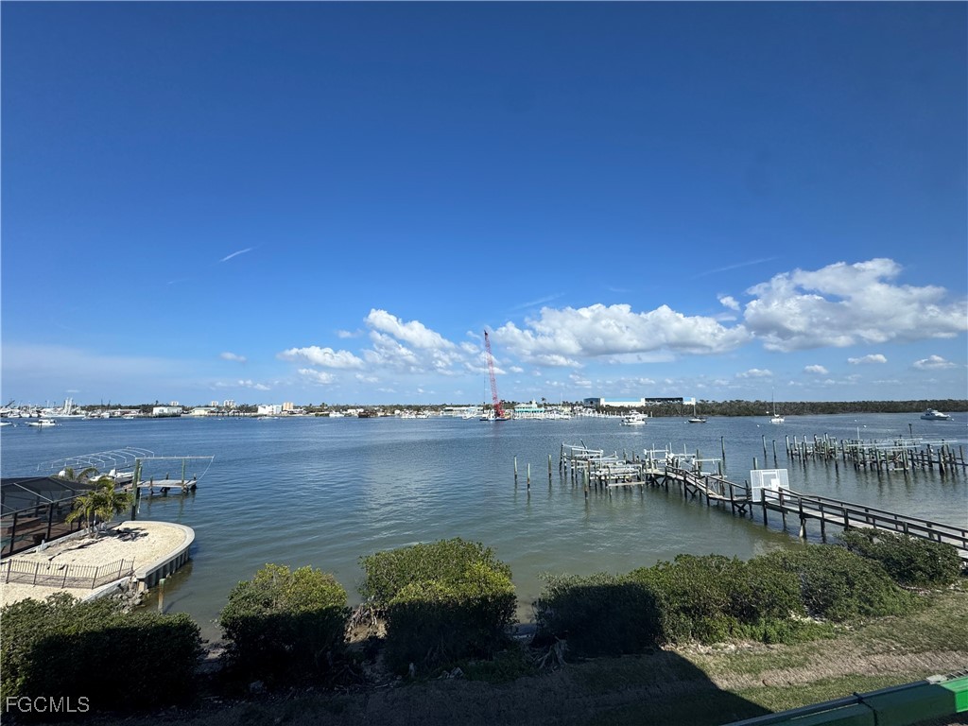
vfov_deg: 85.7
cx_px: 484
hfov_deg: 102.1
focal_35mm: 14
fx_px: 391
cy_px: 363
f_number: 2.2
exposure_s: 1/2083
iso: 50
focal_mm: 2.22
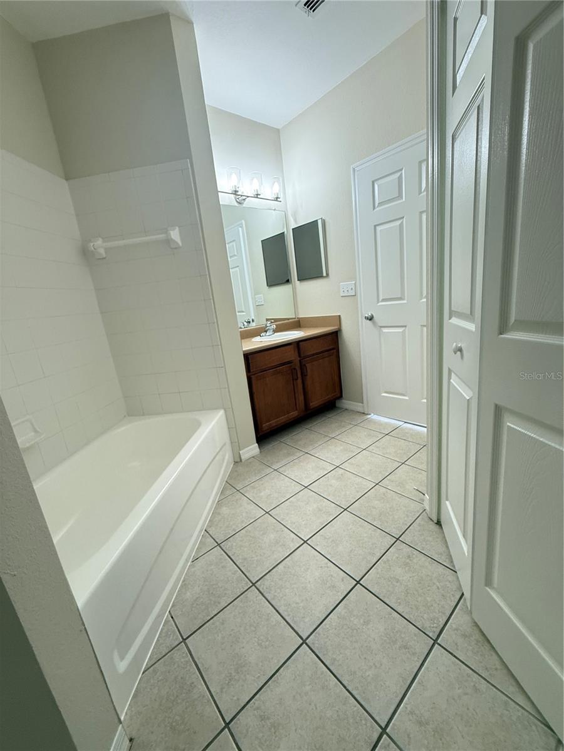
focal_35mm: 14
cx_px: 282
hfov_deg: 85.7
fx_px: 304
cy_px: 376
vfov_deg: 102.1
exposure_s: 1/60
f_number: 2.2
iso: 200
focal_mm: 2.22
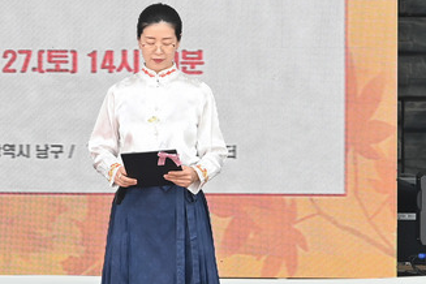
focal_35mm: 257
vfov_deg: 5.3
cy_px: 163
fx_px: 3041
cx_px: 39
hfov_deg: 8.0
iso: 160
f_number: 5
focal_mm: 120
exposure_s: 1/160
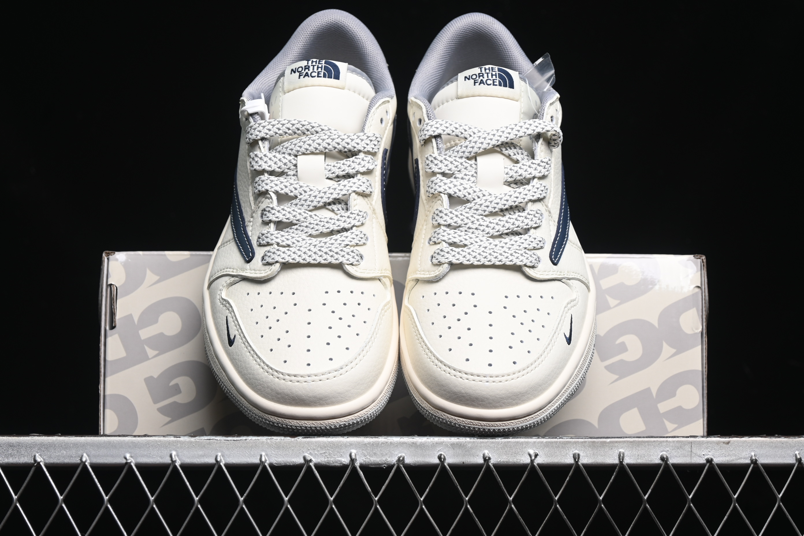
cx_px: 402
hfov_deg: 27.0
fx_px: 1675
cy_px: 268
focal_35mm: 75
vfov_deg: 18.2
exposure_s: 1/60
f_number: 6.3
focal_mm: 50
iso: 160
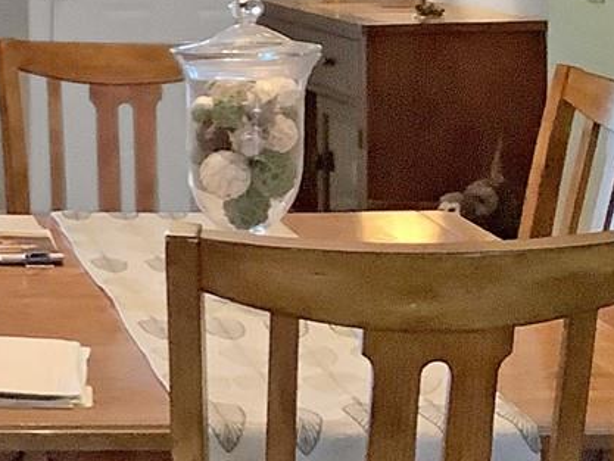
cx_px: -133
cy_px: 308
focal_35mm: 119
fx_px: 2111
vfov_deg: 12.4
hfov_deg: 15.9
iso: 320
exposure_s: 1/60
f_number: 2.4
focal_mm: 3.3
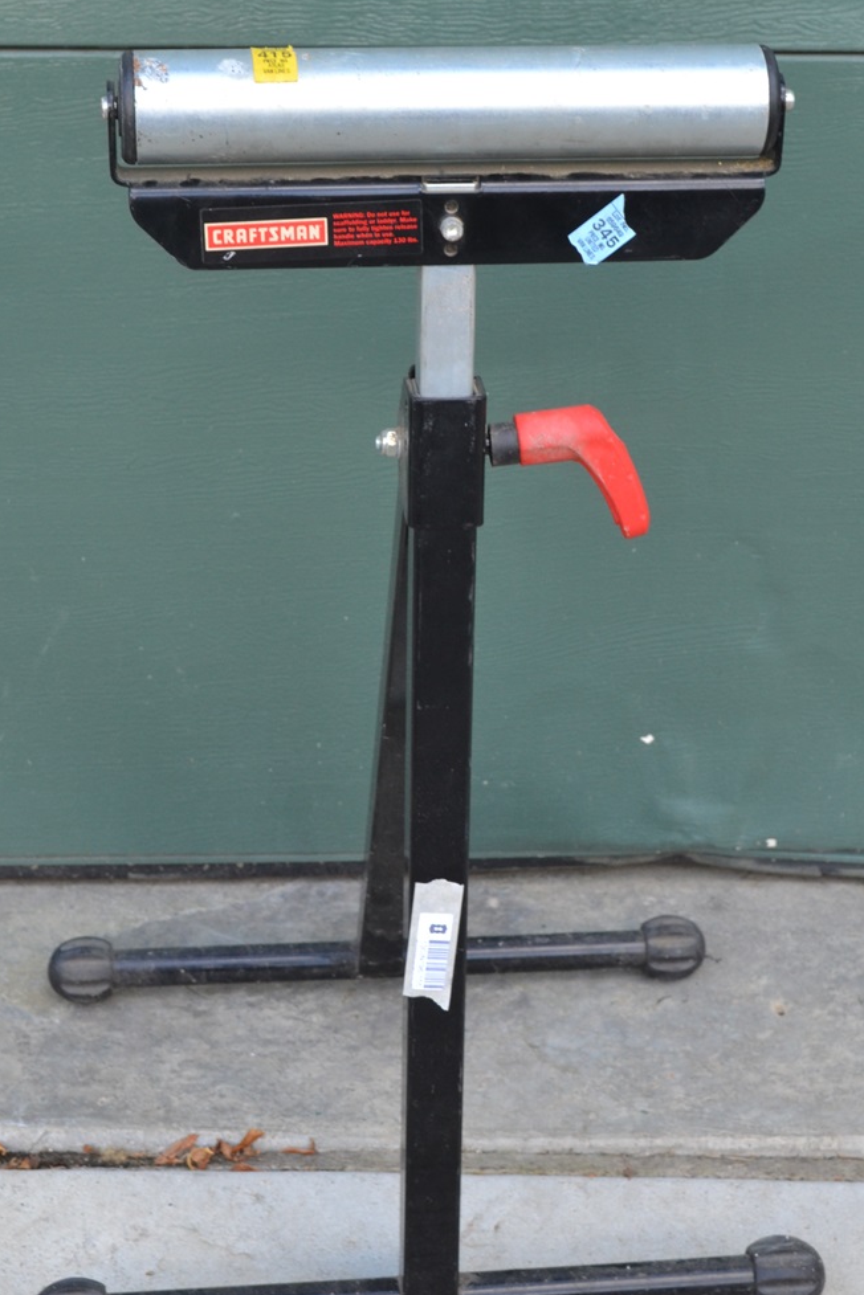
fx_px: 2484
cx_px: 425
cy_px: 515
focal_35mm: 69
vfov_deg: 29.2
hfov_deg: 19.7
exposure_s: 1/60
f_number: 6.3
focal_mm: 30
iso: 400
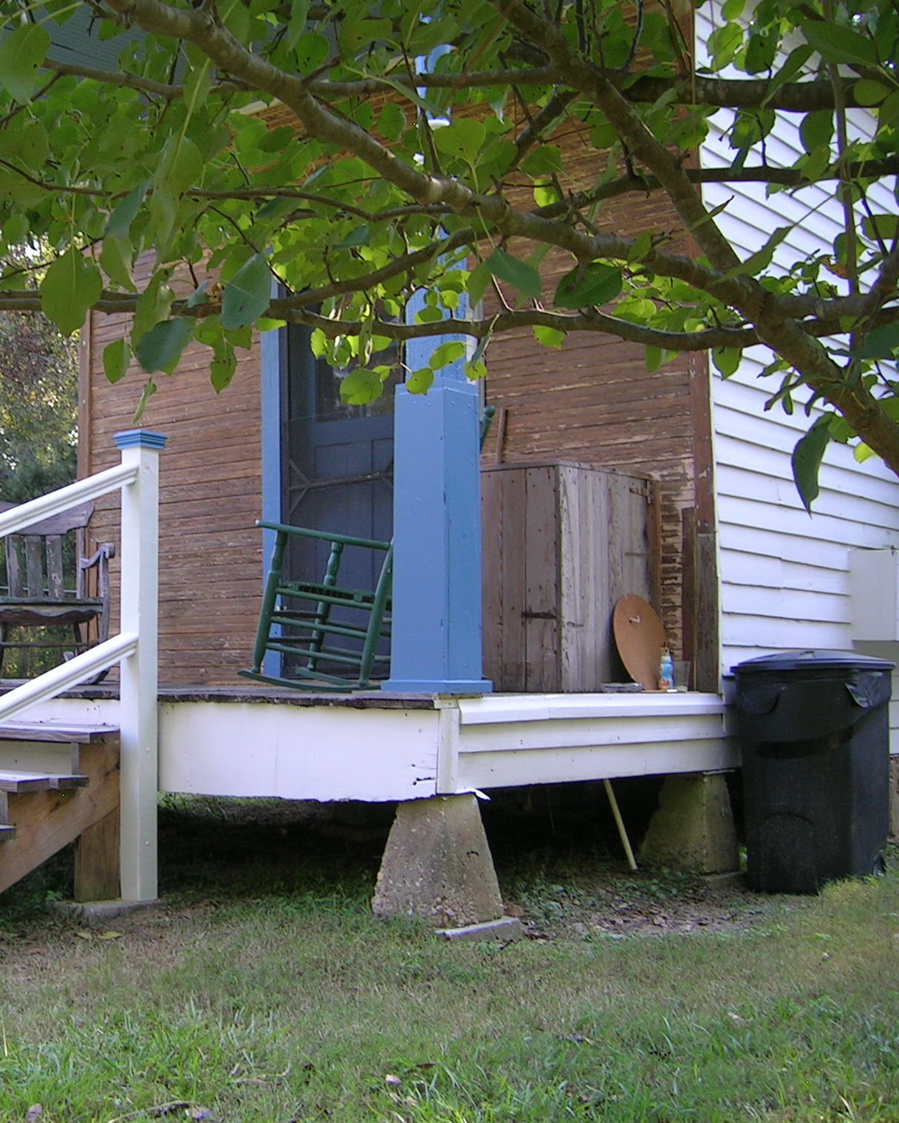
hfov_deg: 31.8
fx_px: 1530
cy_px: 558
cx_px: 172
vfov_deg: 40.3
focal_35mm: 46
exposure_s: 1/61.2
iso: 50
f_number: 2.8
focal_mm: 5.4
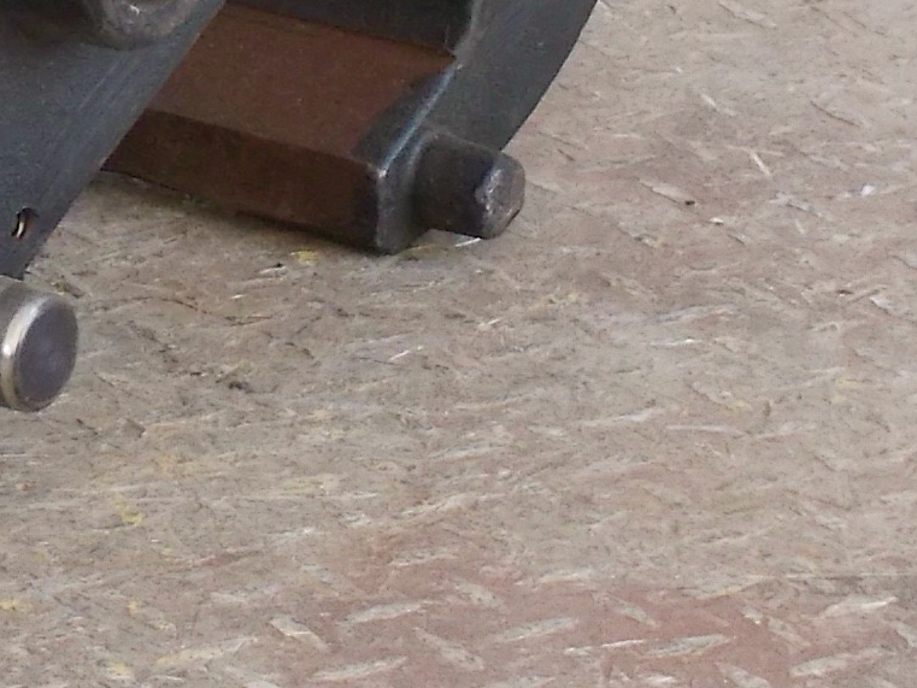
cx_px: -72
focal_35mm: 388
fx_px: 10280
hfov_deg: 5.1
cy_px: -98
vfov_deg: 3.8
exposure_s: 1/60
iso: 200
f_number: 6.5
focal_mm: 23
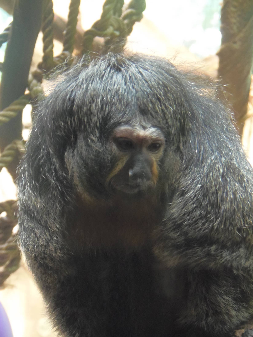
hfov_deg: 10.9
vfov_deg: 14.5
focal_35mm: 136
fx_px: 1325
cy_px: 168
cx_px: 126
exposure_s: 1/20
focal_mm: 25.2
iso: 400
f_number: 4.7
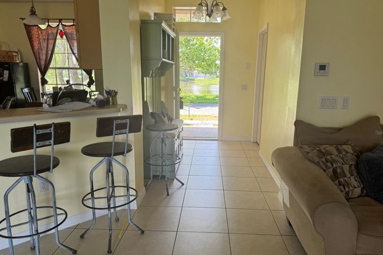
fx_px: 277
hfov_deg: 69.4
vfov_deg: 49.6
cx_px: 199
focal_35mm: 26
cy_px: 132
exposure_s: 1/162
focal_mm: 6.76
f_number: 1.78
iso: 64
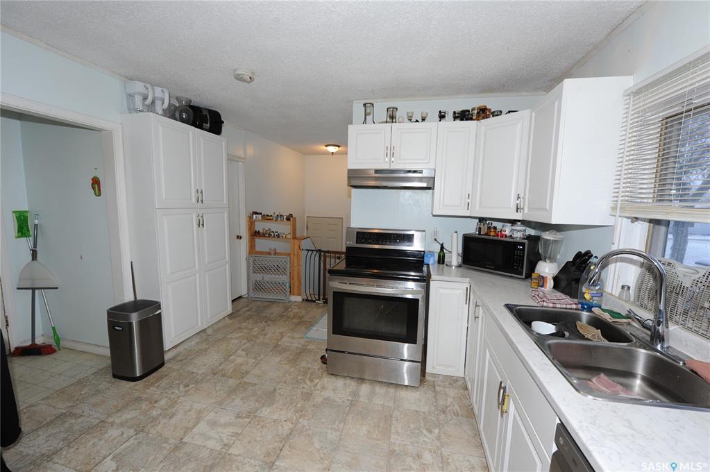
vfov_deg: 81.1
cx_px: 355
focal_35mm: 14
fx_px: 276
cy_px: 236
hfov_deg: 104.3
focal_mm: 14
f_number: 7.1
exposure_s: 1/60
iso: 800
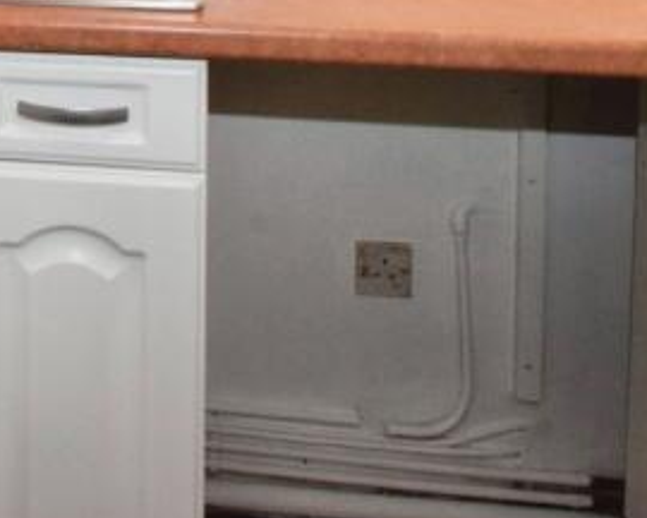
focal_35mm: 59
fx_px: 1126
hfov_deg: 29.4
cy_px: -210
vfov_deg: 22.3
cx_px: -38
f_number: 18
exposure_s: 1/125
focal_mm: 11
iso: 1000
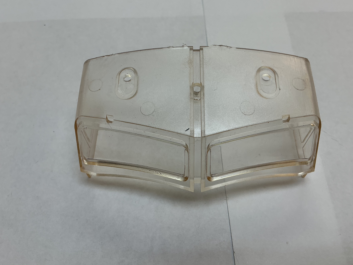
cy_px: 125
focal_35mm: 33
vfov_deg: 42.9
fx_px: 337
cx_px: 183
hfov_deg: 55.3
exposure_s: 1/106
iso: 16
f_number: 1.8
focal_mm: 3
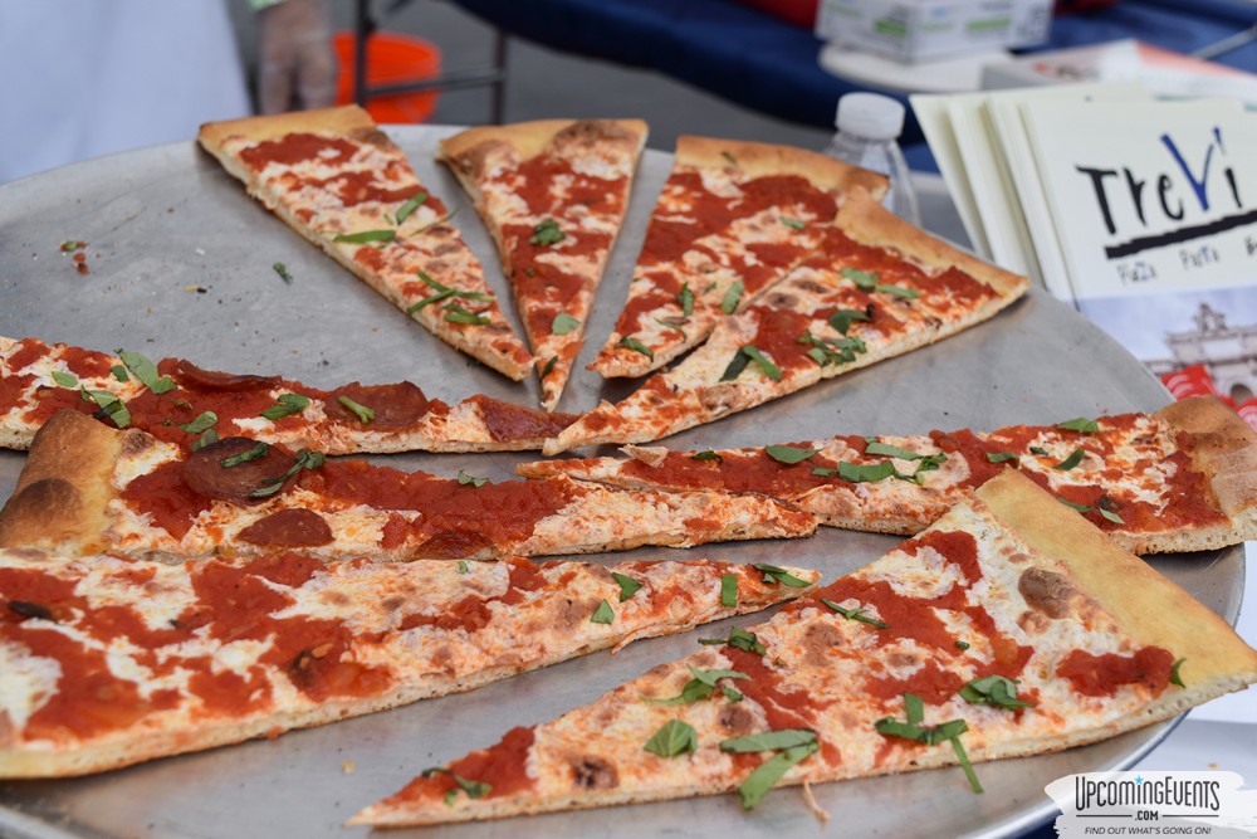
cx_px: 628
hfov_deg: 43.6
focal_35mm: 45
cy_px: 420
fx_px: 1571
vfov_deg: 29.9
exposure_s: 1/250
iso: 200
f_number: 8
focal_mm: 30
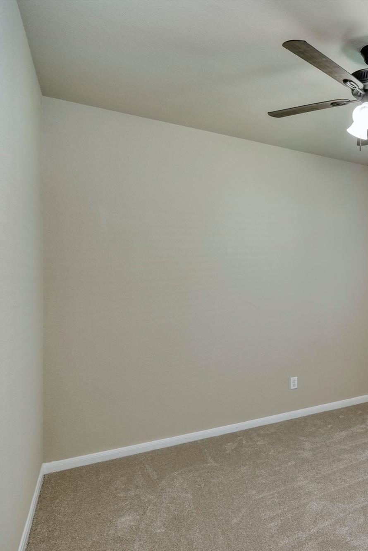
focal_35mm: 23
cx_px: 364
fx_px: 353
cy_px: 281
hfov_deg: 46.6
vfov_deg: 76.1
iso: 320
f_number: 8
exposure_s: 1/8.5
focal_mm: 10
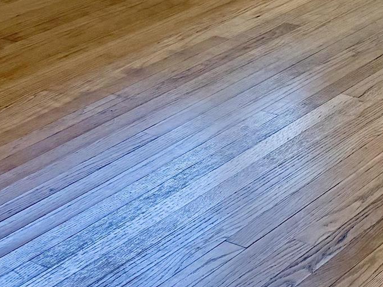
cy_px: -297
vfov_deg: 12.1
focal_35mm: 108
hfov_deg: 16.8
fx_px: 1195
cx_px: 543
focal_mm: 6.76
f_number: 1.78
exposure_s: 1/230
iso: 200
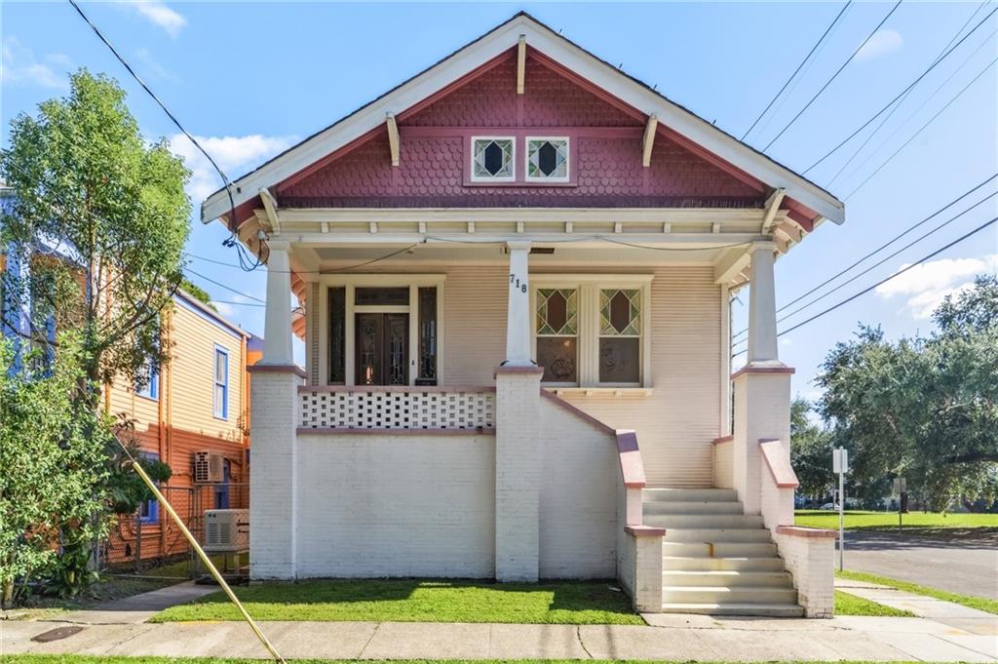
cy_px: 332
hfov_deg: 69.4
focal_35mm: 26
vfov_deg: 49.5
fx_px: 720
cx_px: 499
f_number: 13
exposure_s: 1/320
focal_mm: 26
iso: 400
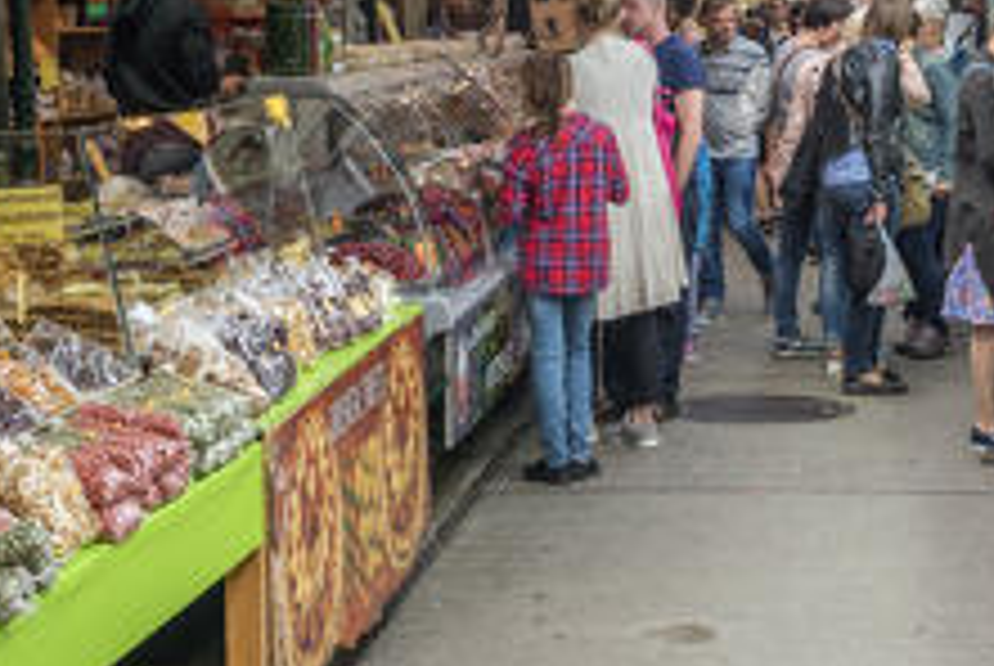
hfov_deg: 22.1
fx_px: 2544
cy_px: 171
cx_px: 493
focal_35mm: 92
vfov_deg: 14.9
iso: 400
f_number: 9
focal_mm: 34
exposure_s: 1/200
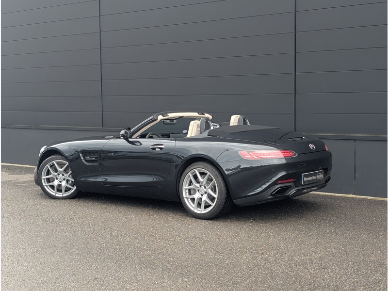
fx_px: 549
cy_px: 146
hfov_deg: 38.9
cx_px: 194
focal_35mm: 49
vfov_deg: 29.7
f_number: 1.68
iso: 23
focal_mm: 6.9
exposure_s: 1/160
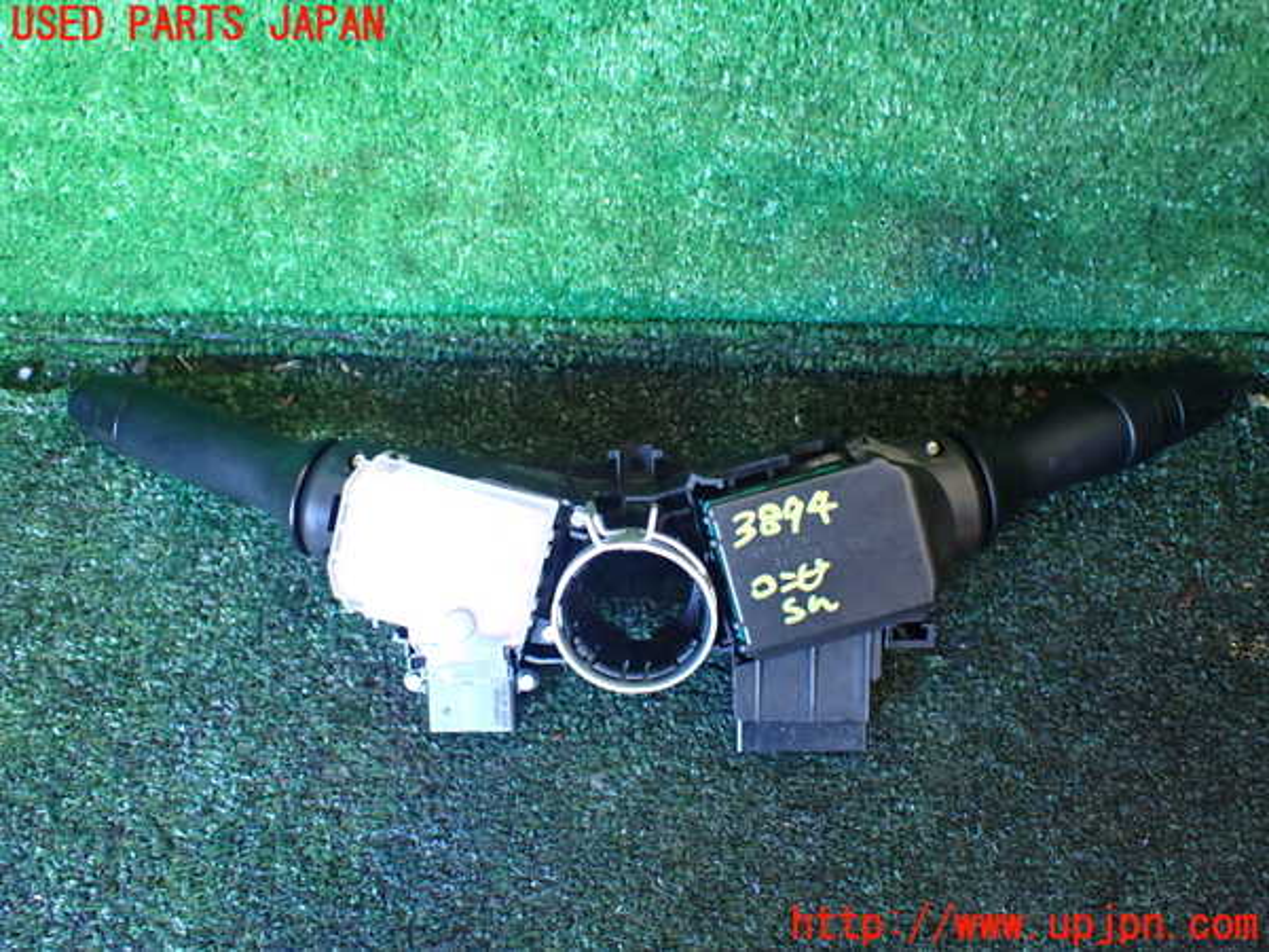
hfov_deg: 60.0
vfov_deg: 46.8
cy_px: 476
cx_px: 634
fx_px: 1100
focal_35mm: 30
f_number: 2.3
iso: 800
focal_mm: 5.4
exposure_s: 1/30
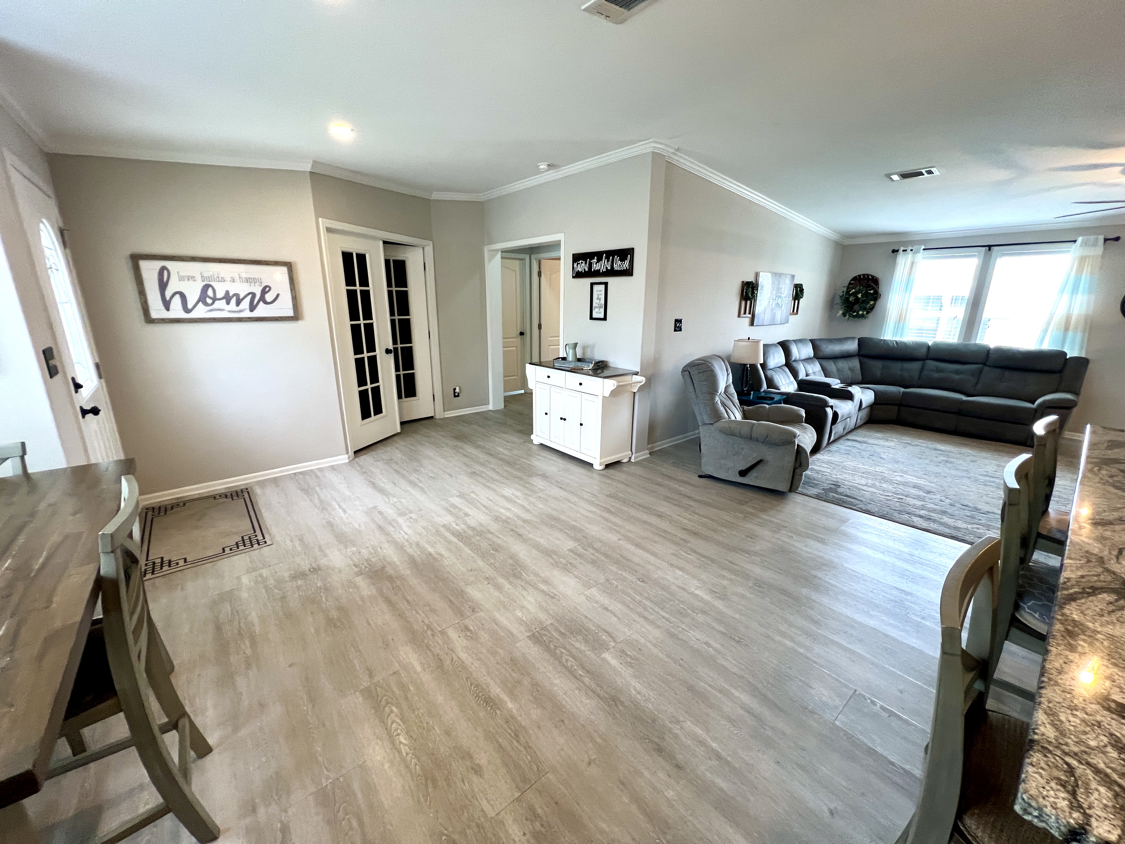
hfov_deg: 106.2
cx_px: 562
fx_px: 422
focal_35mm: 13
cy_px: 422
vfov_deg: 89.9
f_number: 1.8
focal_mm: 1.57
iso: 125
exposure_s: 1/60
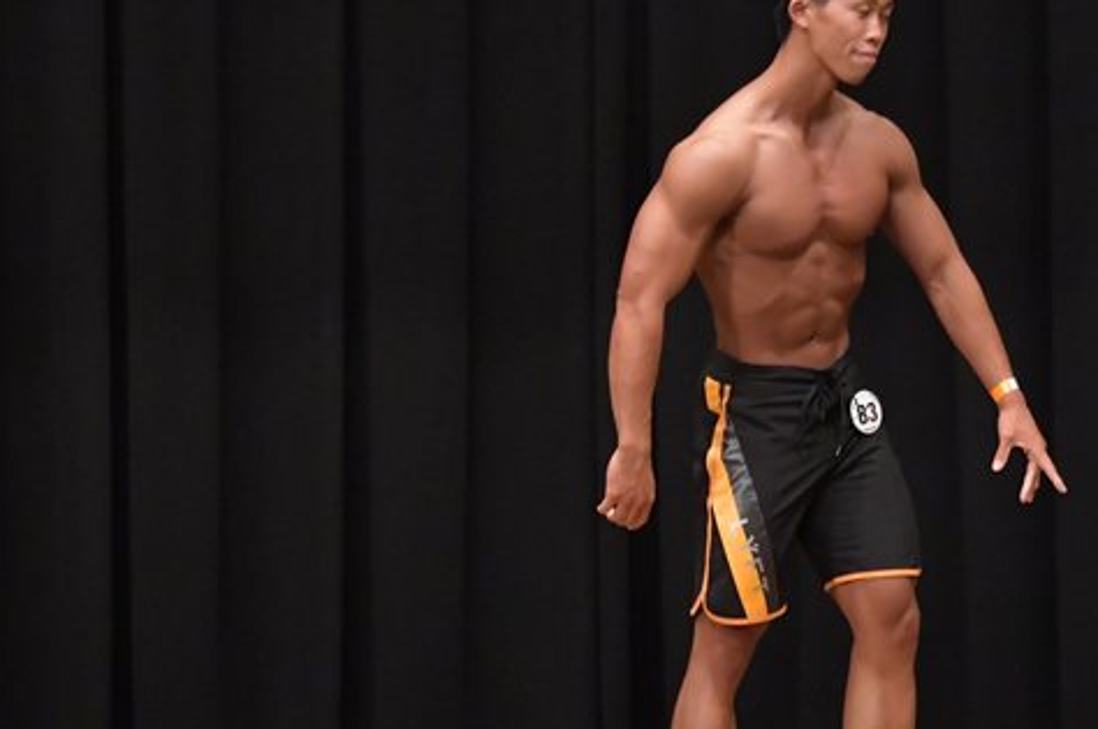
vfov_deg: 3.7
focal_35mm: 368
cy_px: 447
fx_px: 11212
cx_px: 615
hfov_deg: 5.6
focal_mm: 150
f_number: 5.6
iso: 6400
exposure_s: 1/400
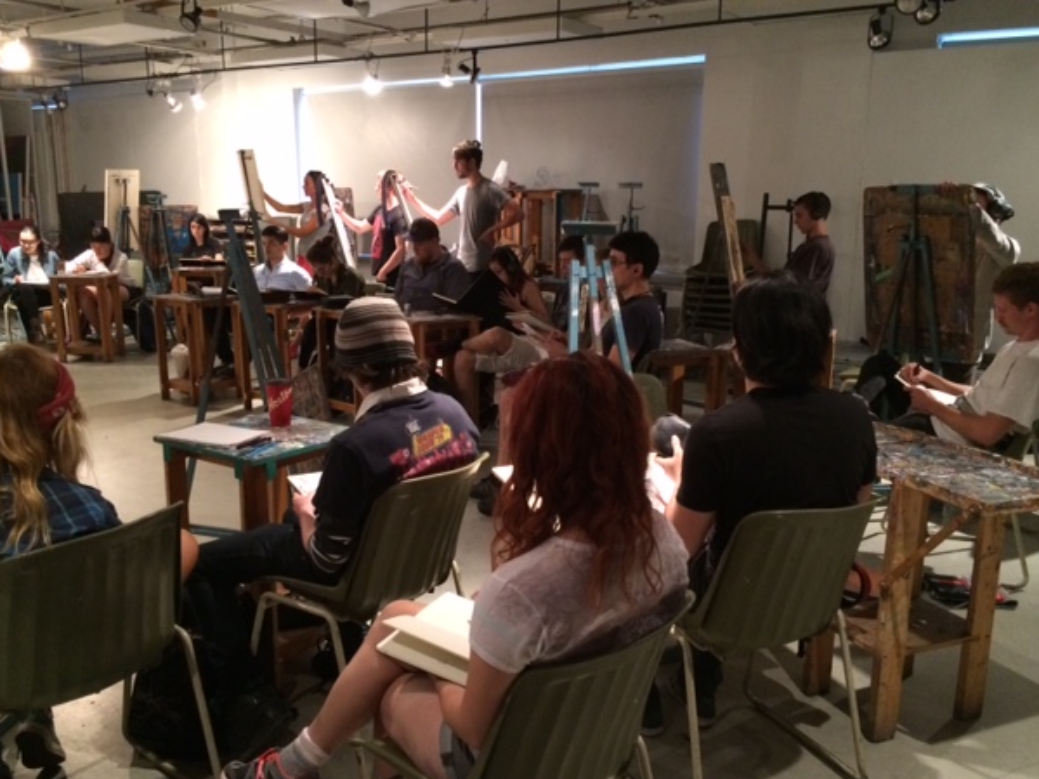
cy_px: 415
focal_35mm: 31
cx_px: 522
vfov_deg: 45.4
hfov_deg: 58.4
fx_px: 930
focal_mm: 4.15
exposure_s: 1/17
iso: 320
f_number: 2.2
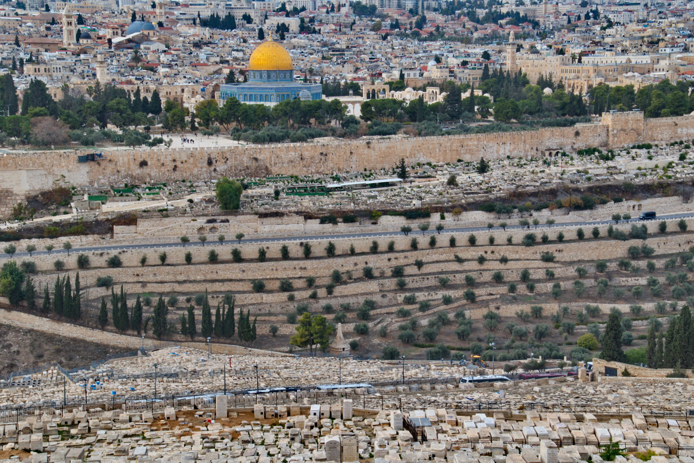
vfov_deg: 18.2
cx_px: 347
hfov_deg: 27.0
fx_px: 1446
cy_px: 232
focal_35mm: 75
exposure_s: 1/30
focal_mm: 50
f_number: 25
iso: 200
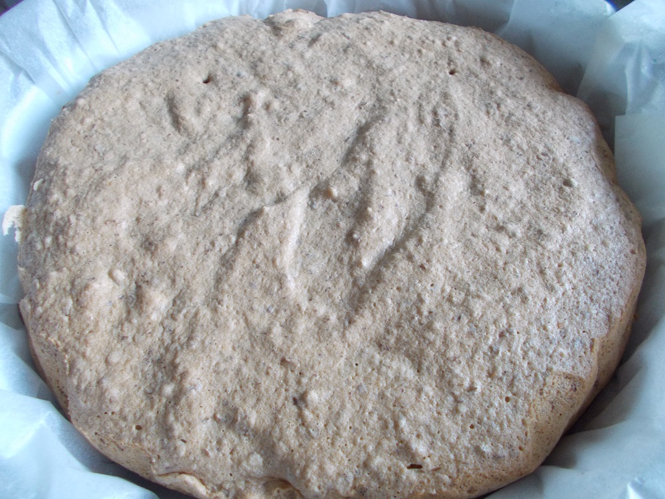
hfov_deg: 67.3
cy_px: 250
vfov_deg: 53.1
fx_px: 499
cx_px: 332
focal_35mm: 26
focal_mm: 4.6
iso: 200
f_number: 3.2
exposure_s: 1/25
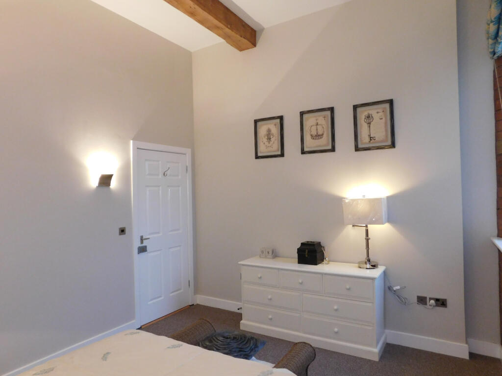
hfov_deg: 73.9
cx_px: 251
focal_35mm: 23
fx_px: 334
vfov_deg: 58.9
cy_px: 188
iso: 400
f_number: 3
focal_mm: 4
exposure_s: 1/30
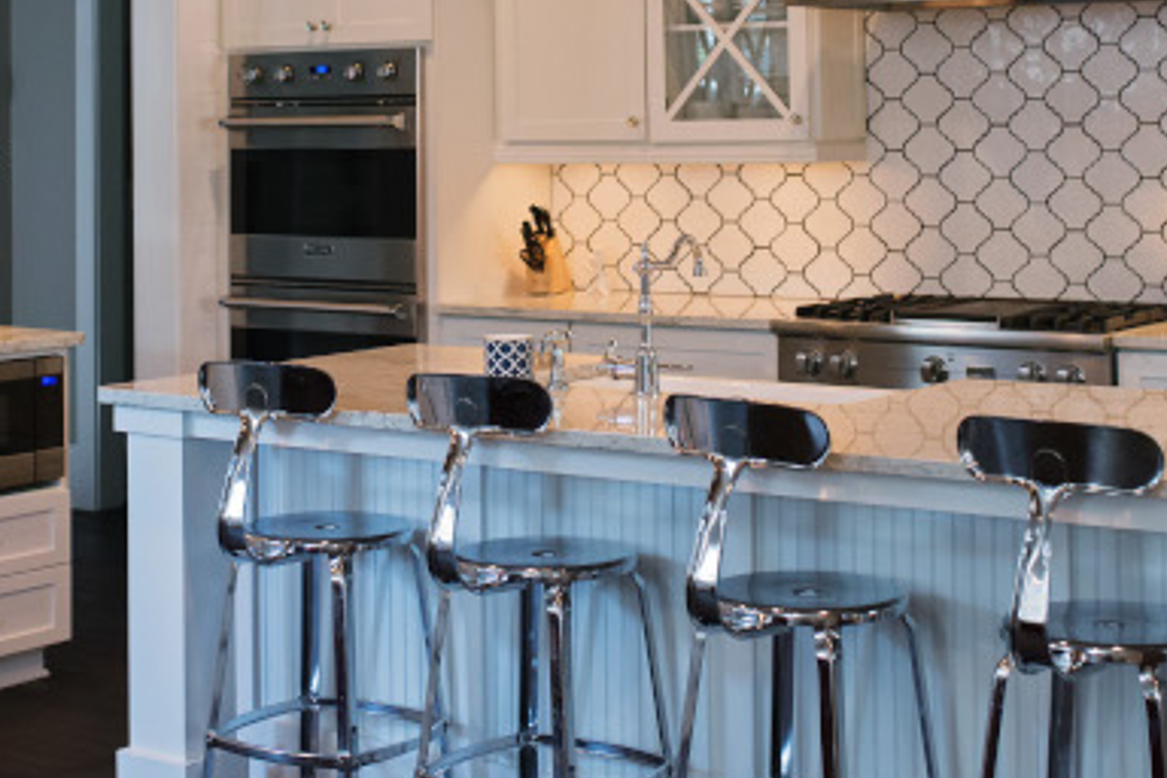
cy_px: 24
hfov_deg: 27.7
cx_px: 474
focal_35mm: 73
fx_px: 2366
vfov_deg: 18.3
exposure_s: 1/250
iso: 2000
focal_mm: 35
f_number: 3.2
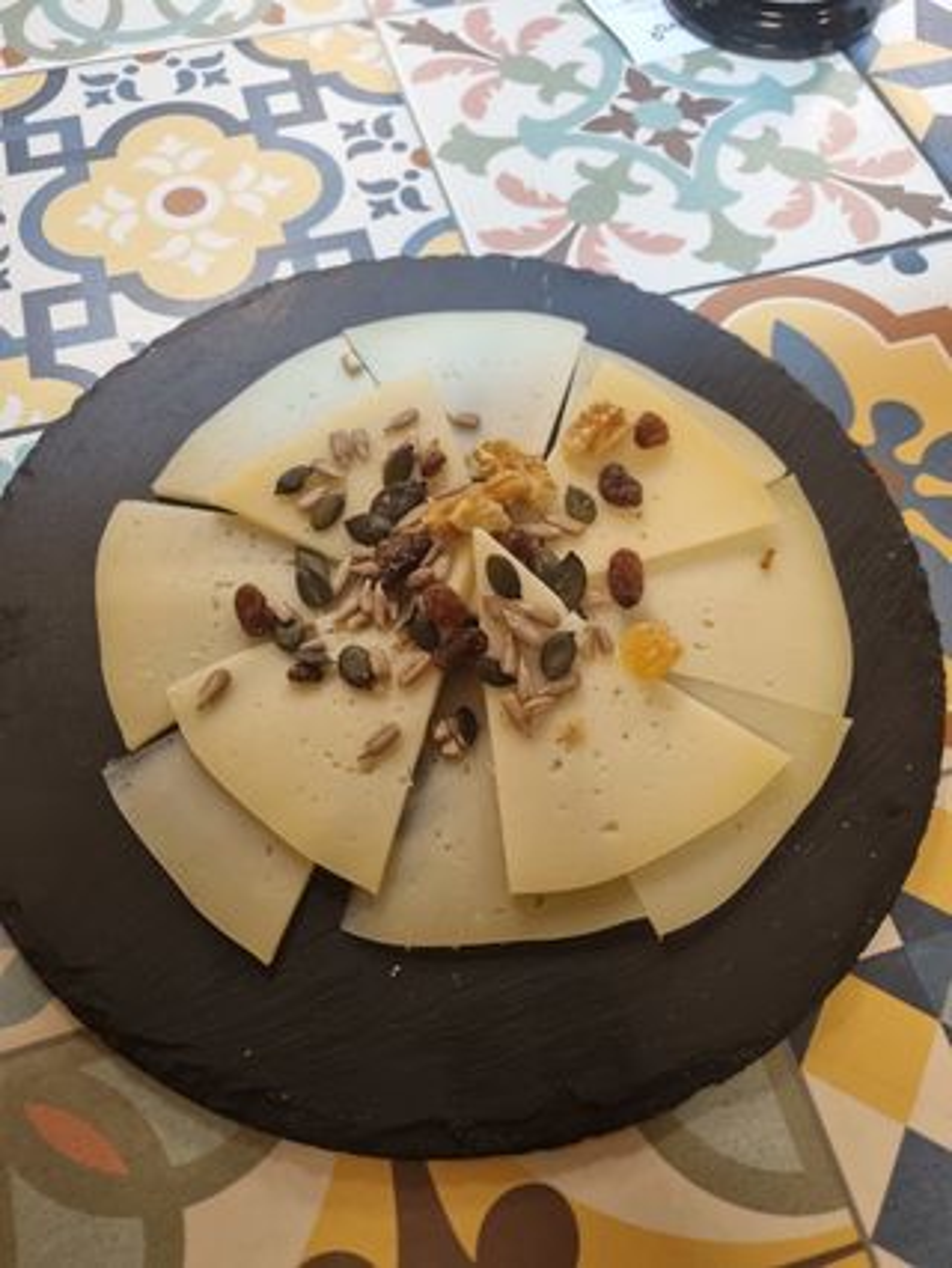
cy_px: 634
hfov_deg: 53.1
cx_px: 476
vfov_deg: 67.3
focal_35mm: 26
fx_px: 952
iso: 250
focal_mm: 5.4
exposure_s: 1/100
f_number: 1.8
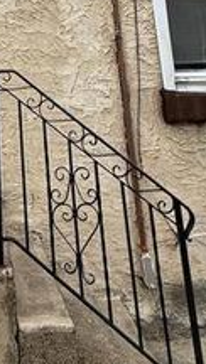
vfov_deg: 35.1
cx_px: -35
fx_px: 455
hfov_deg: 23.5
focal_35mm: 47
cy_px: -67
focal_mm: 2.22
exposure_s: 1/638
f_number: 2.2
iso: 64
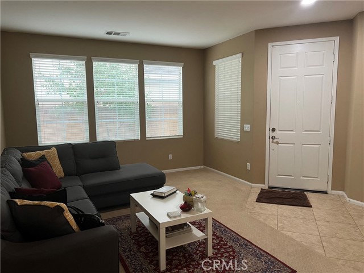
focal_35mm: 26
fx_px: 273
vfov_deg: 53.1
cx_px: 182
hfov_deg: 67.3
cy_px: 136
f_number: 1.5
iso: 100
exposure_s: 1/60
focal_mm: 5.7
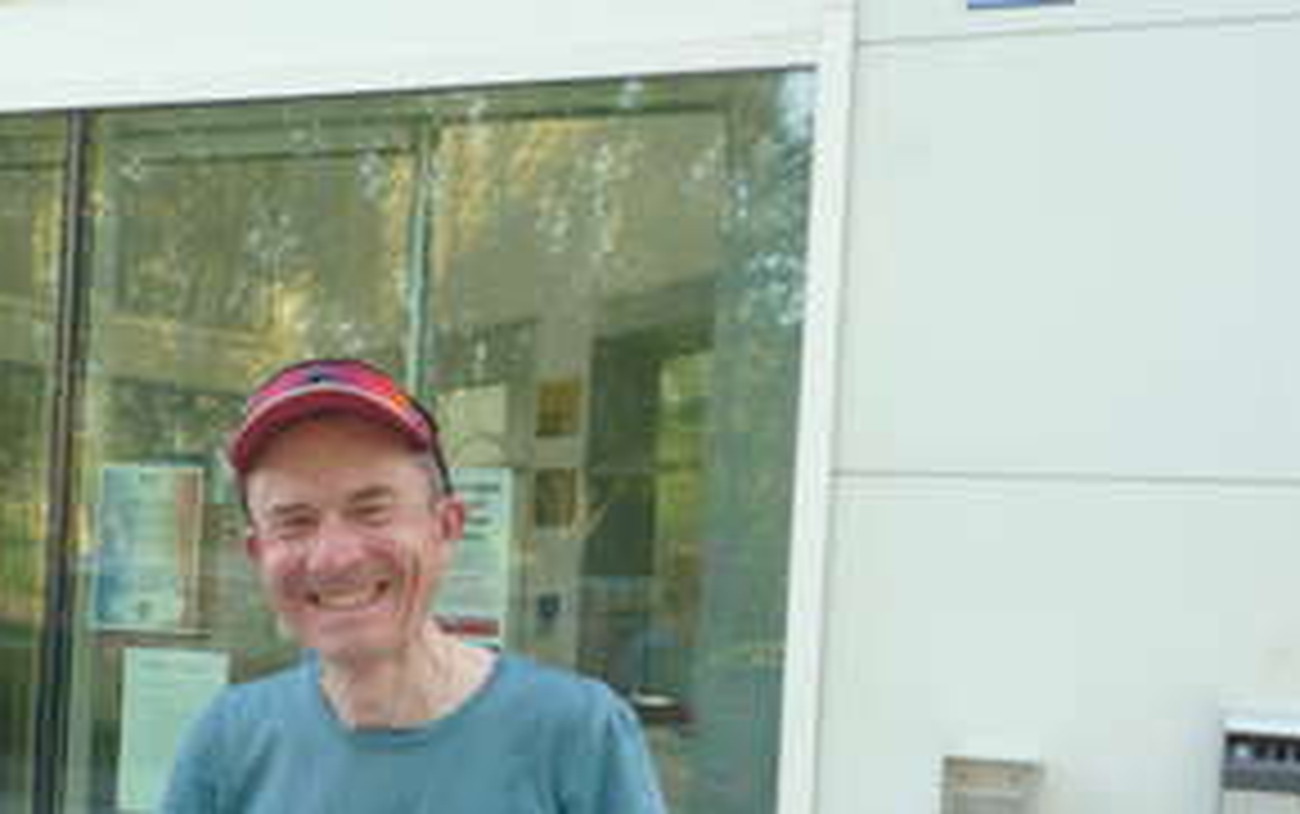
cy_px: 616
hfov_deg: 35.9
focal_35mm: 55
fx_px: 1950
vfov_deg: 23.3
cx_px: 301
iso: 80
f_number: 3.3
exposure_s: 1/50
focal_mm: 4.1
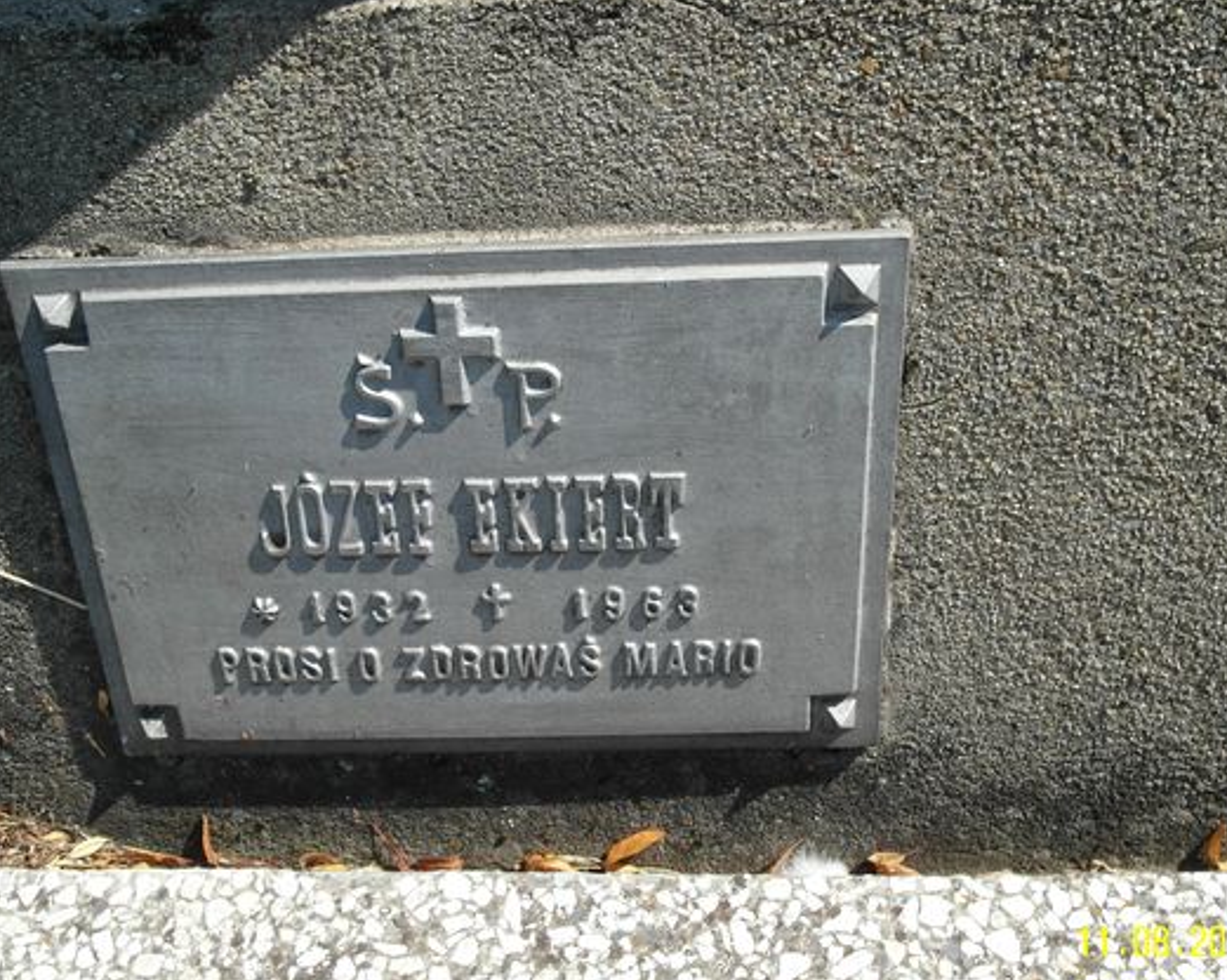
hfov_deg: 50.3
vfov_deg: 41.1
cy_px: 495
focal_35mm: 36
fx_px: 1306
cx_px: 617
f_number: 4.1
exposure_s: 1/350
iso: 80
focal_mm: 6.5
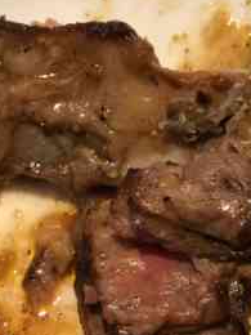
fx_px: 1005
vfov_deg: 18.8
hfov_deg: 14.2
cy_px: 222
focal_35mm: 104
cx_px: 176
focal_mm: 3.99
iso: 50
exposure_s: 1/17
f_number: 1.8
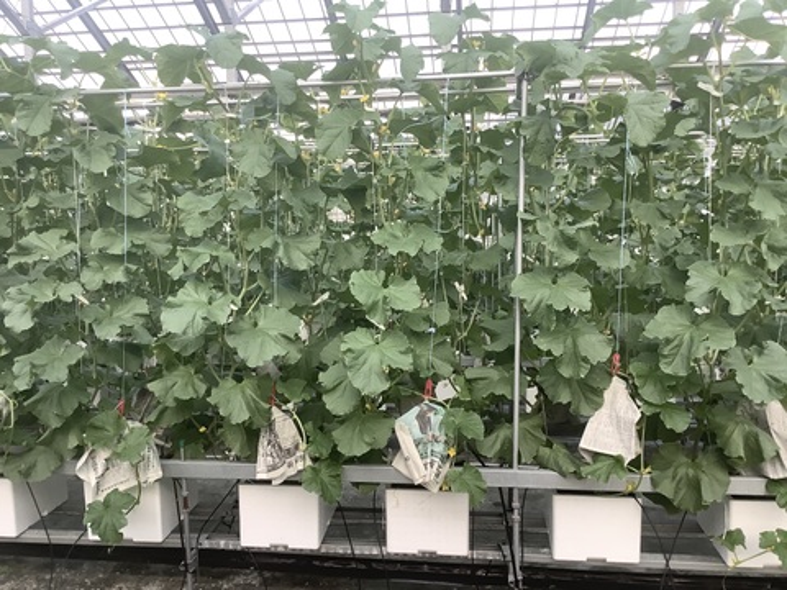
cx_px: 394
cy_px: 295
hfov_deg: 58.4
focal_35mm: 31
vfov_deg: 45.4
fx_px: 705
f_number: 2.4
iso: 80
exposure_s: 1/120
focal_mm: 3.3
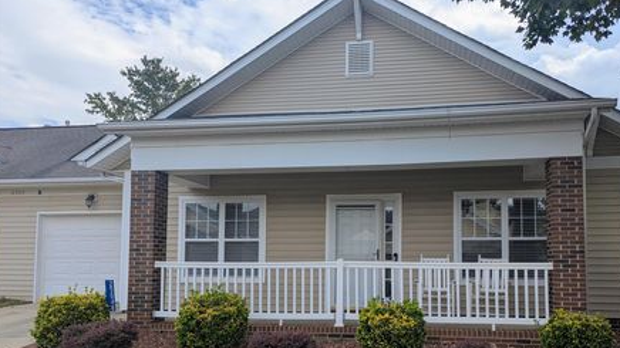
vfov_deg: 38.4
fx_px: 493
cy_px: 234
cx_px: 347
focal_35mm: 30
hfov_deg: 64.1
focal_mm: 6.81
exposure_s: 1/2096
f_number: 1.85
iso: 33
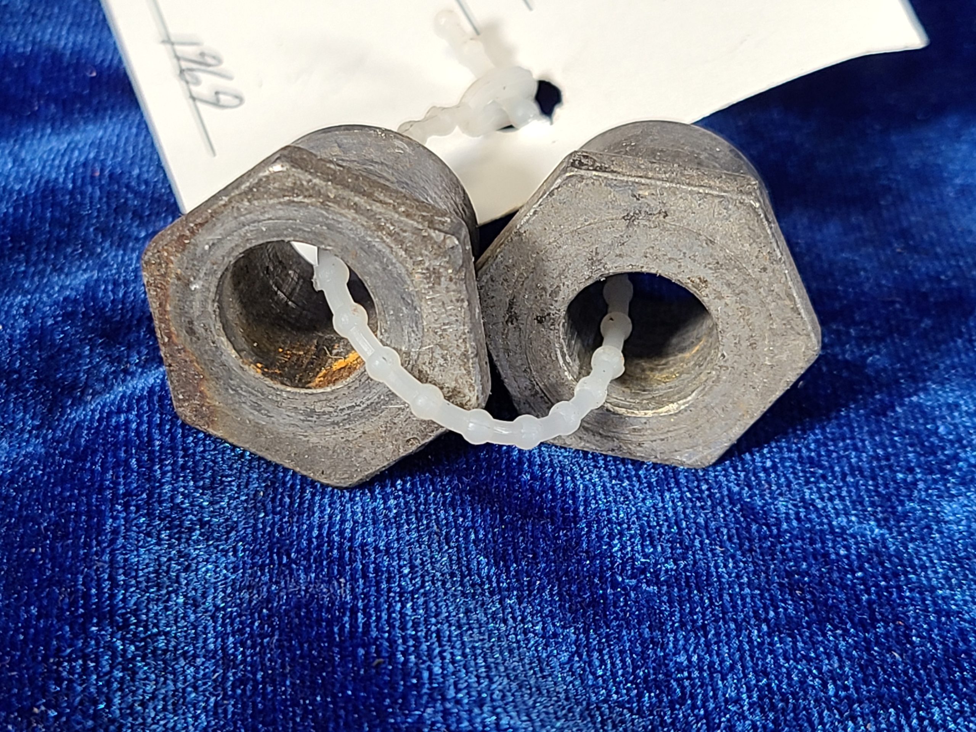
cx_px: 488
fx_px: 733
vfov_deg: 53.1
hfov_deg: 67.3
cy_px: 366
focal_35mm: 26
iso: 64
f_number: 1.8
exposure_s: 1/60
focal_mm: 5.4
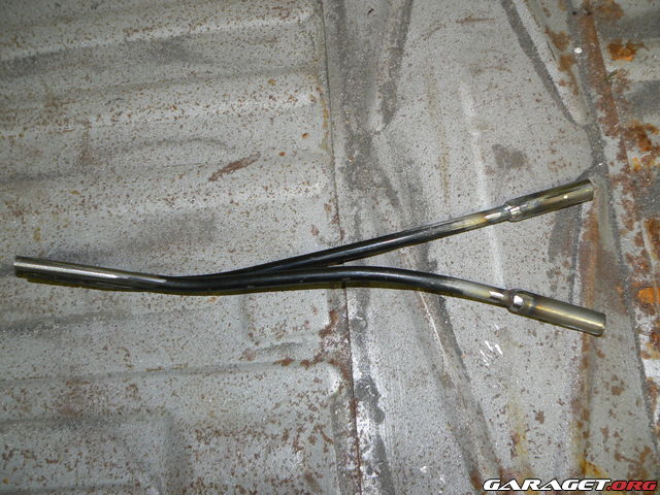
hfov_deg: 51.4
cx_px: 330
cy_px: 248
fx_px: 686
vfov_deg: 39.7
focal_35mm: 36
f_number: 2.8
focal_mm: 6
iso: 100
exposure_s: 1/30
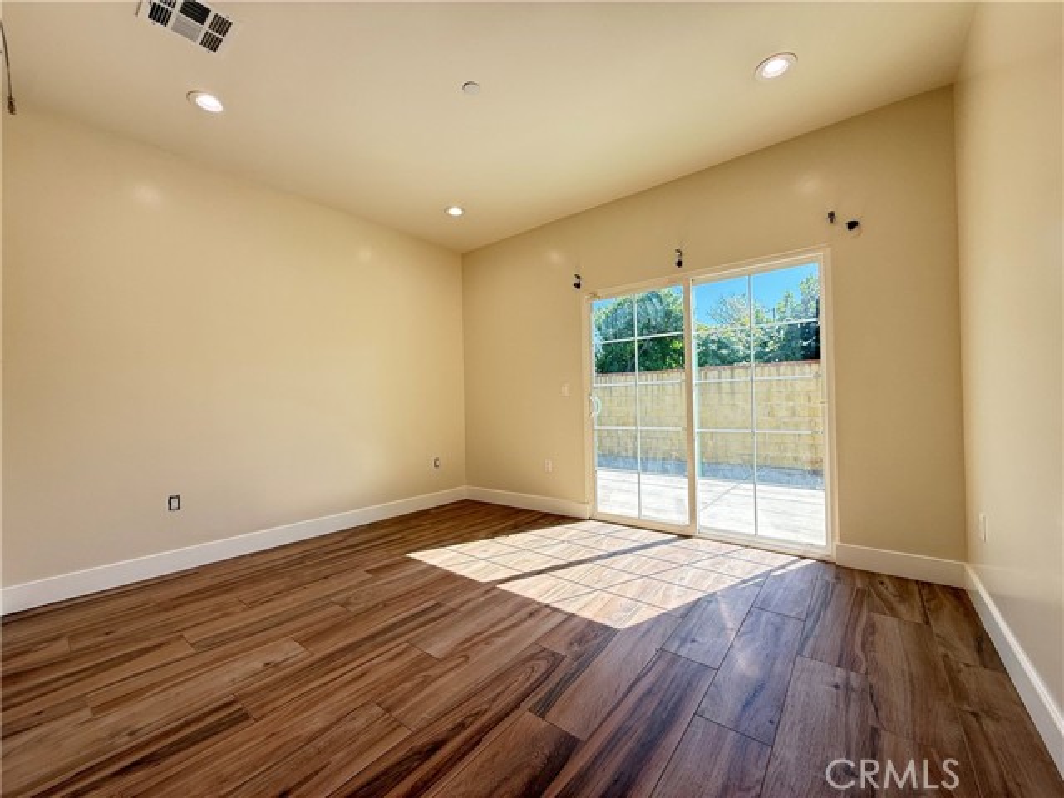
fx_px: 430
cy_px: 399
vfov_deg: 85.7
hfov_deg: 102.1
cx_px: 532
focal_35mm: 14
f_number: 2.2
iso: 64
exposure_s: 1/155
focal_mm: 2.22
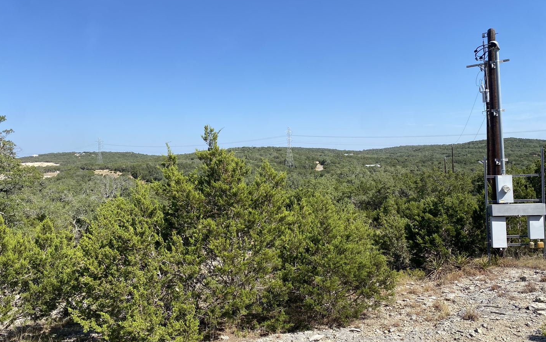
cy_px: 160
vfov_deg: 44.5
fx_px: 417
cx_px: 273
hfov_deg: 66.5
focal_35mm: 28
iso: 32
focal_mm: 4.25
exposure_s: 1/2688
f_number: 1.8
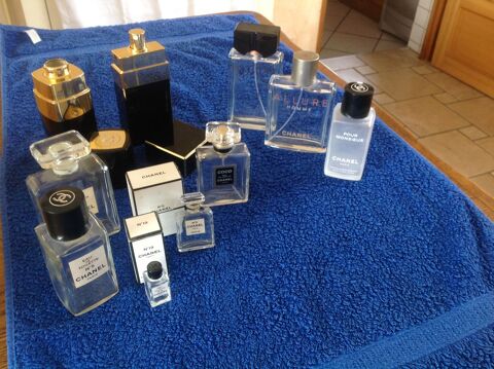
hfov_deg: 52.7
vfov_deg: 40.6
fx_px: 499
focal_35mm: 35
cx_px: 247
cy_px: 184
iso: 80
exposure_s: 1/15
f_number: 2.4
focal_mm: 4.28
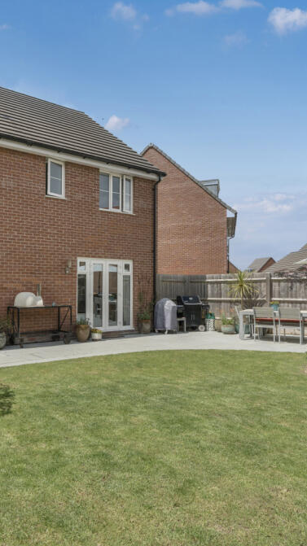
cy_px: 277
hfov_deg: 45.4
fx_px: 348
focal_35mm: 24
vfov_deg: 76.3
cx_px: 65
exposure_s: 1/1600
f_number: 8
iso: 400
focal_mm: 15
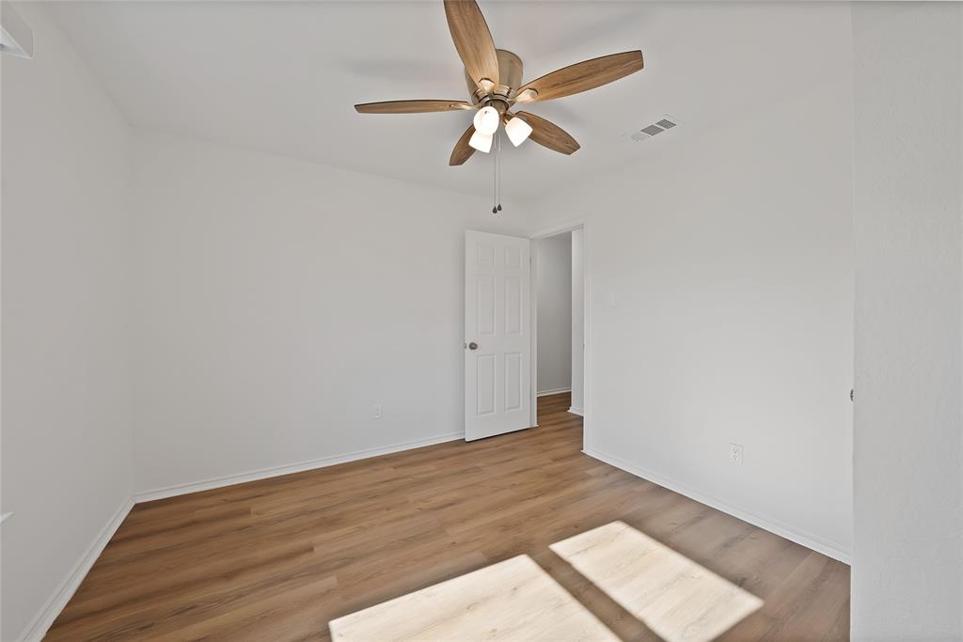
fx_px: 321
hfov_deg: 112.6
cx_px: 482
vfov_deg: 90.0
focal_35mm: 12
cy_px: 321
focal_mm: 12
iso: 640
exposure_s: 1/13
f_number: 9
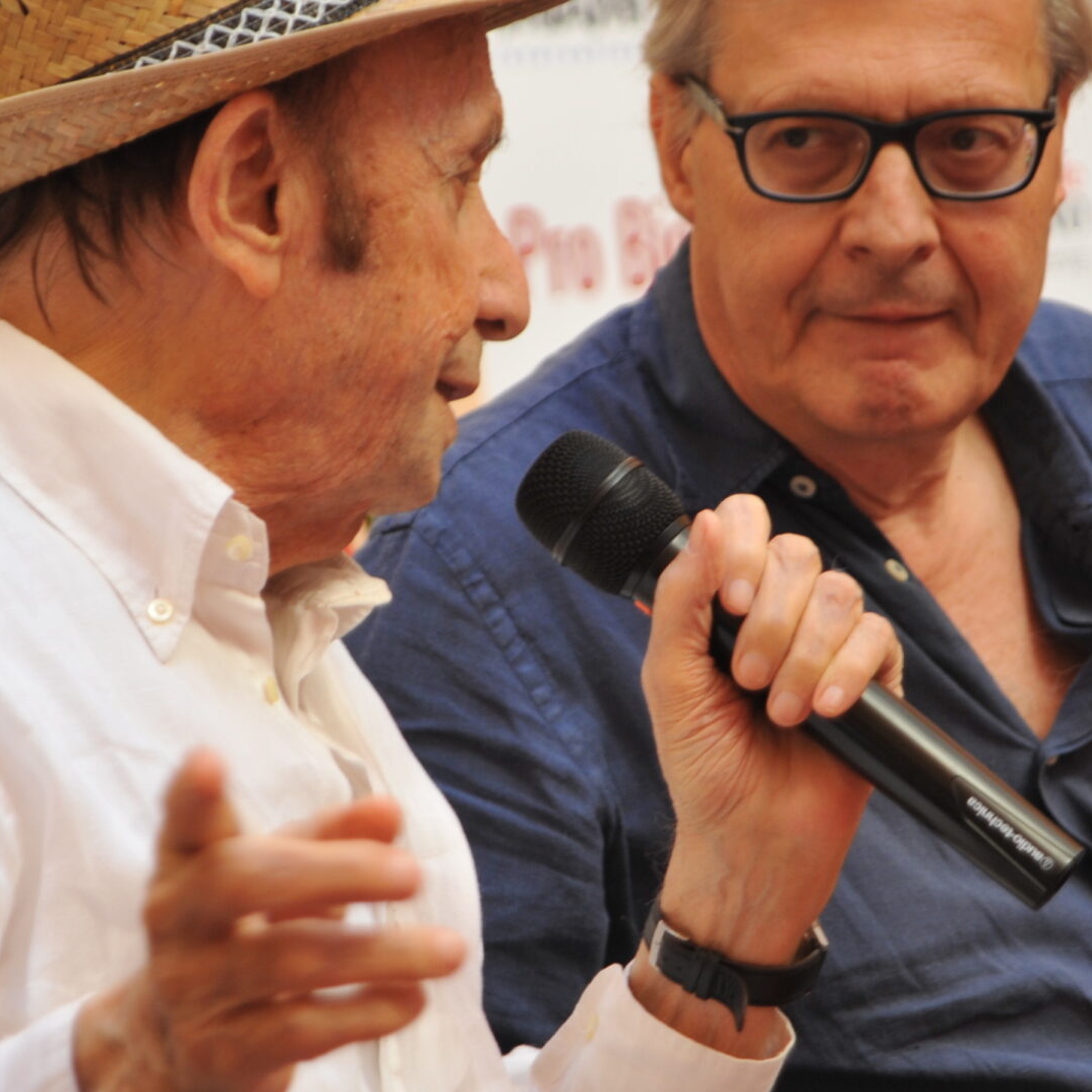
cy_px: 460
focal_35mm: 243
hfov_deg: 7.2
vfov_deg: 7.2
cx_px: 665
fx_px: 8673
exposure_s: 1/50
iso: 640
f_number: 5.6
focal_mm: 120
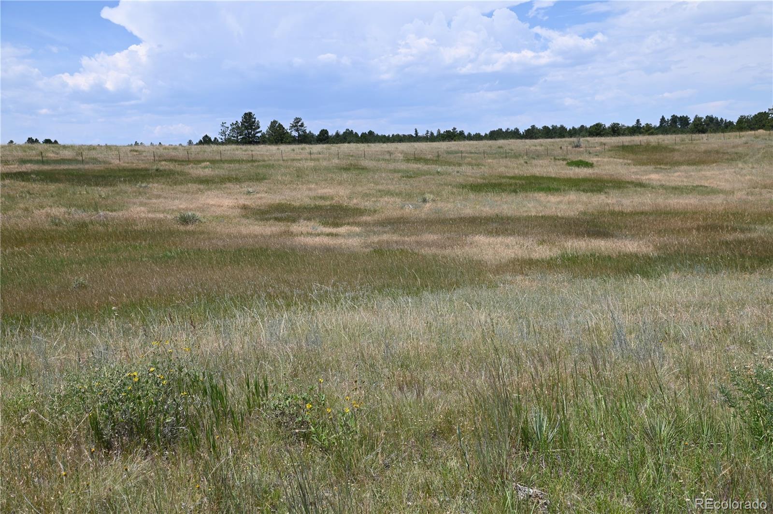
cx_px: 386
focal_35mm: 40
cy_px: 257
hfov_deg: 48.5
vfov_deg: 33.3
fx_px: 858
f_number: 7.1
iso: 100
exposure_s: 1/400
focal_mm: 40
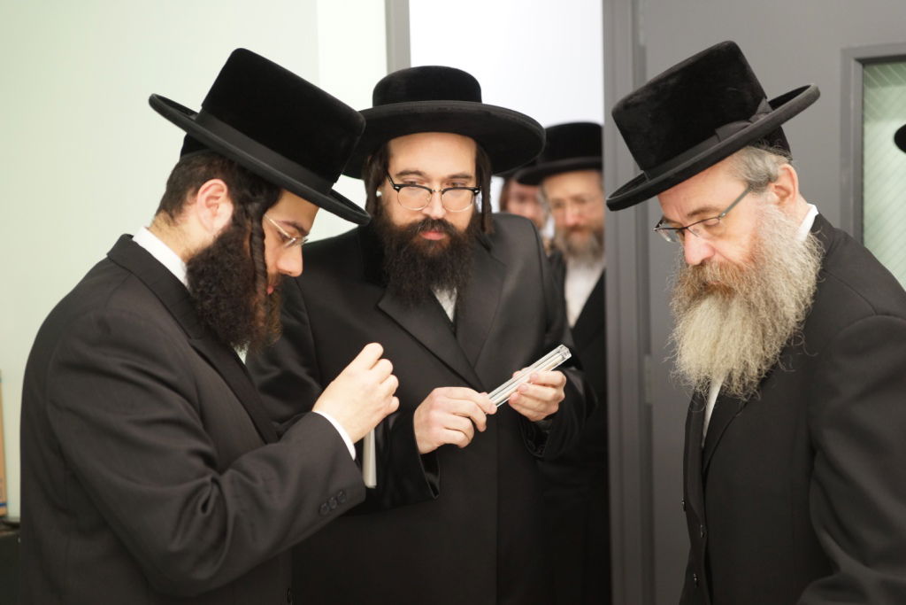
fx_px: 1510
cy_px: 302
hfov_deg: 33.4
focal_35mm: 60
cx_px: 453
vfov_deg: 22.6
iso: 1000
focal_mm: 60
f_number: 2.8
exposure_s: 1/80
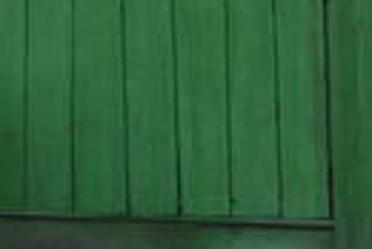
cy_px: -269
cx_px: -215
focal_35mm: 228
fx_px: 2363
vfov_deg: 5.9
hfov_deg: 8.8
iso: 200
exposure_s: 1/125
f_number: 5.6
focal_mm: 31
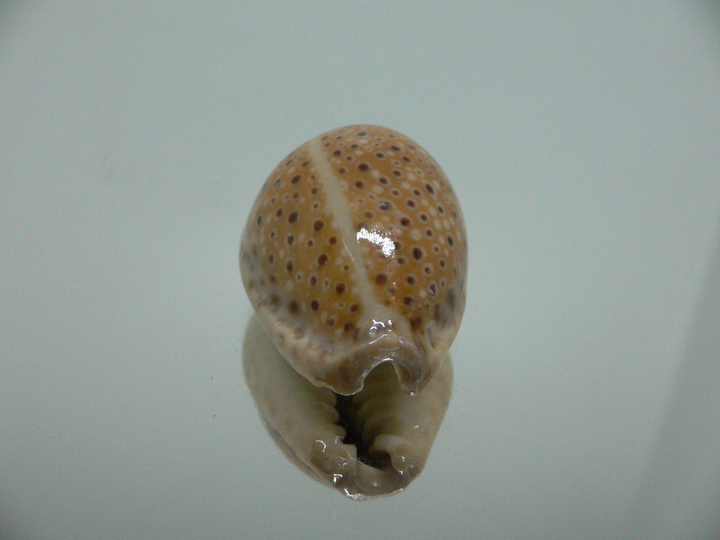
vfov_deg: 39.7
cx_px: 351
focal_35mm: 36
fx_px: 749
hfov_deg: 51.3
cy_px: 272
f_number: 2.8
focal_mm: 4.6
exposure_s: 1/60
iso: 200
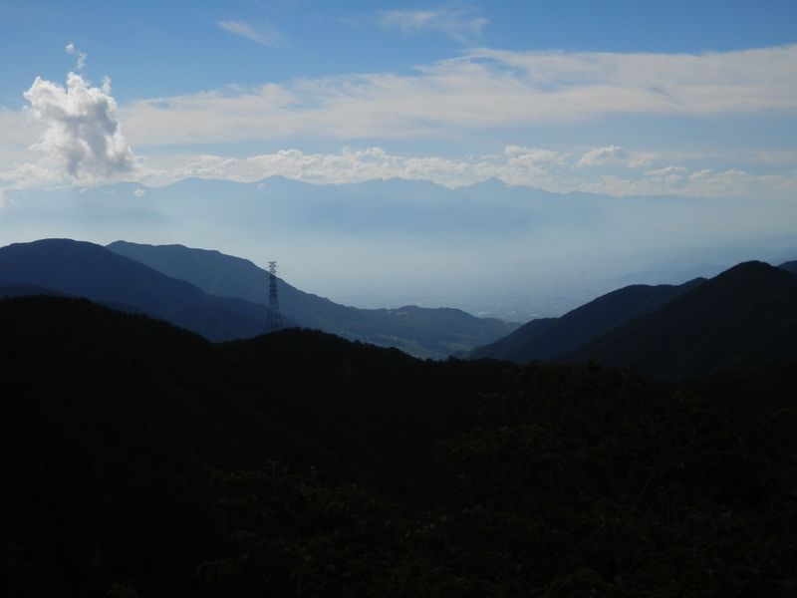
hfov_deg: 35.5
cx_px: 398
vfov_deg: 27.0
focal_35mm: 54
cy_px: 299
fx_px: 1243
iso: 80
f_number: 11.6
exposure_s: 1/250
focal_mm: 9.8
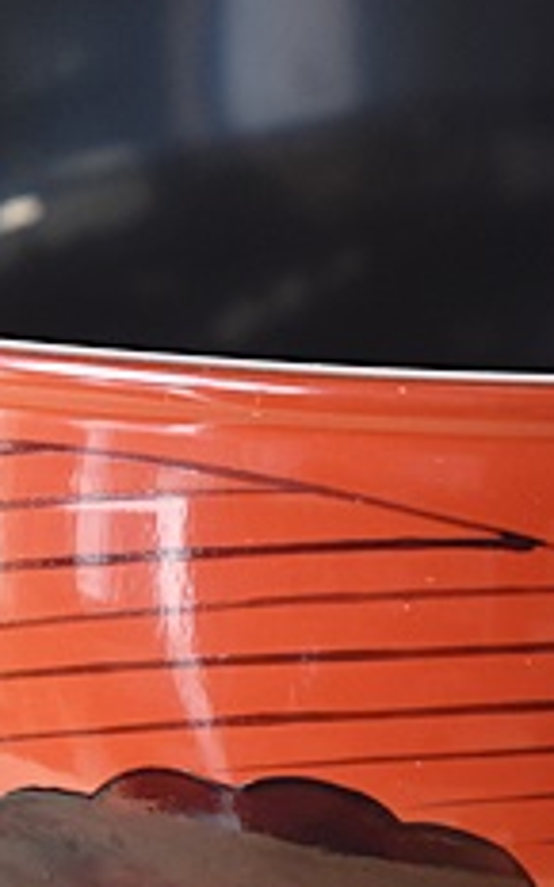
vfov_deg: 7.2
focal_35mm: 290
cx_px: 1280
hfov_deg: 4.4
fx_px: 7000
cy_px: 923
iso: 800
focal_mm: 55
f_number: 6.3
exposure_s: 1/5
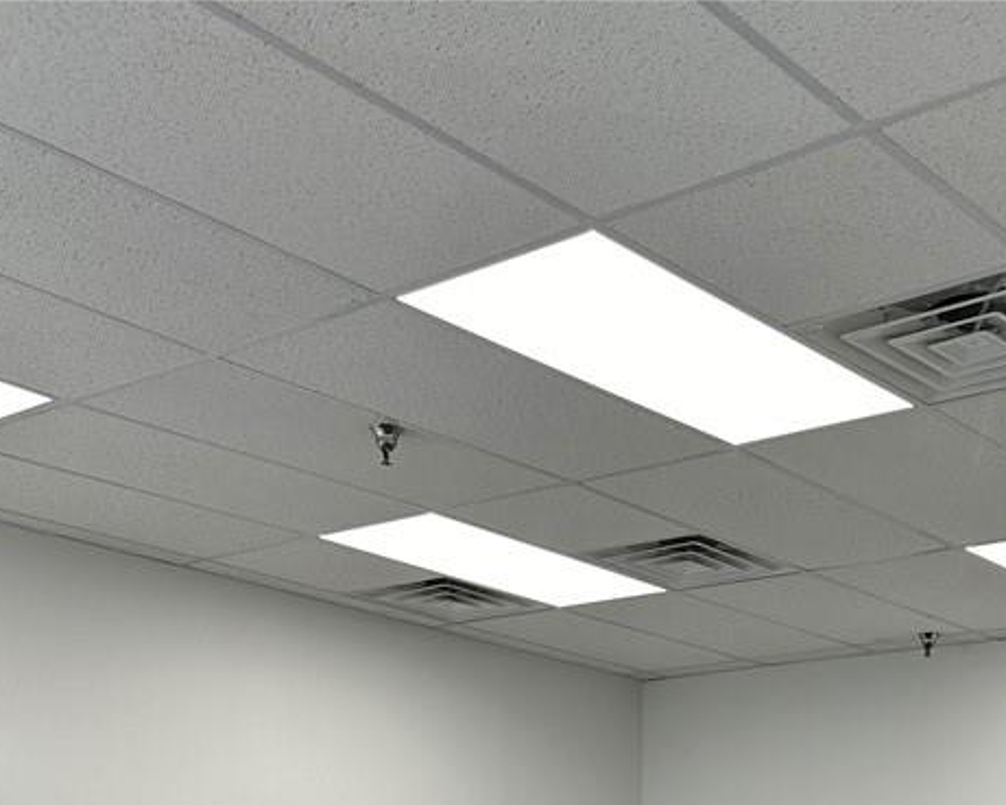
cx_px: 753
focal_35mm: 52
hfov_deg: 35.2
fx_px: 1549
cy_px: 1115
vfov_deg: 24.4
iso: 64
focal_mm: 6.86
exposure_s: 1/121
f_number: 1.78
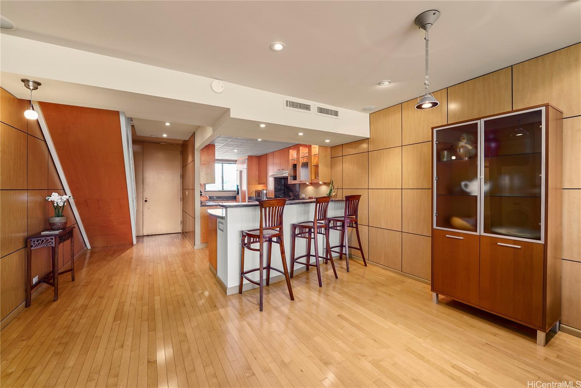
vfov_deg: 81.3
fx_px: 226
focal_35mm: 14
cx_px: 290
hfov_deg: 104.2
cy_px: 194
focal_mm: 14
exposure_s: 1/13
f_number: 6.3
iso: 320
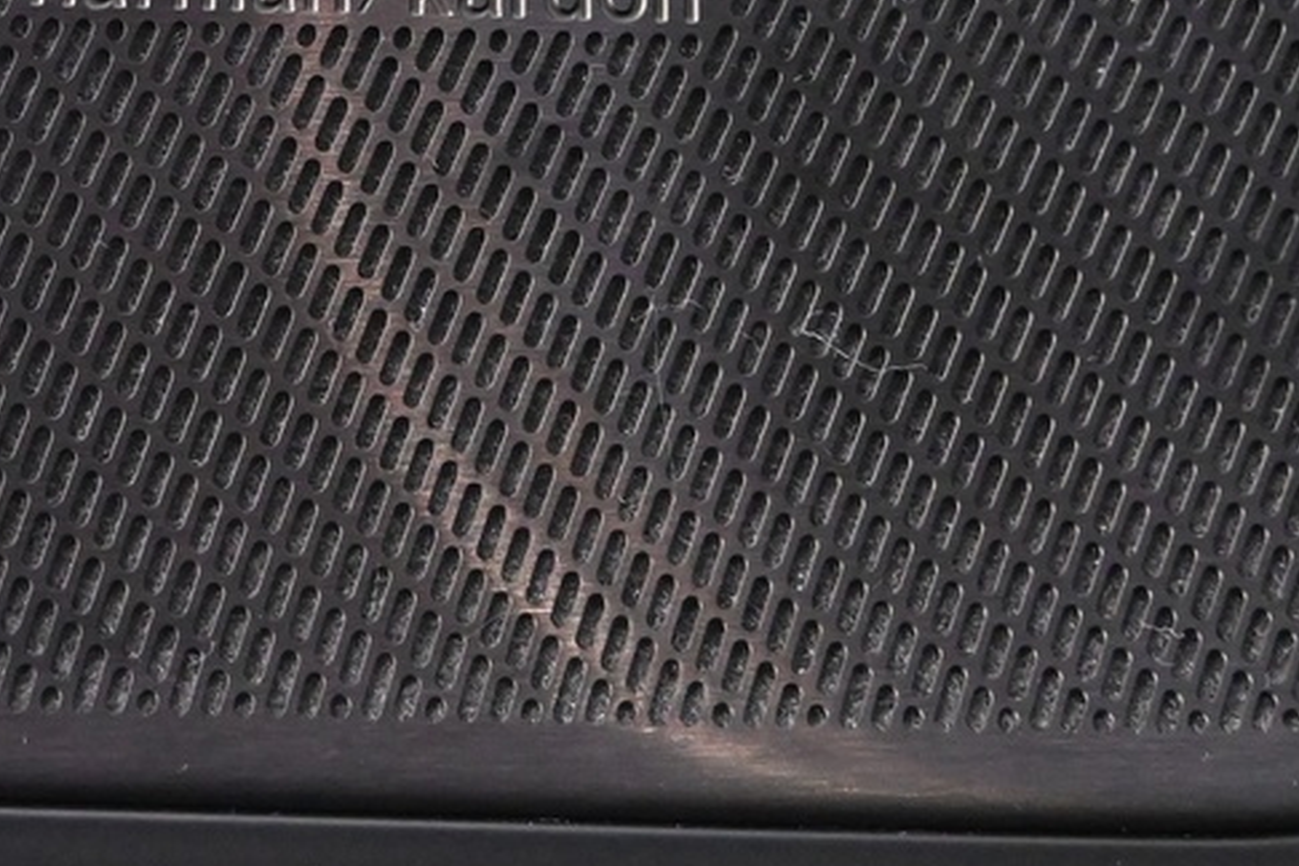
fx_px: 3698
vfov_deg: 13.2
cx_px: 69
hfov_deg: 19.5
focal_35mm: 102
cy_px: 8
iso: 3200
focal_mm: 20.5
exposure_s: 1/15
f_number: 3.8
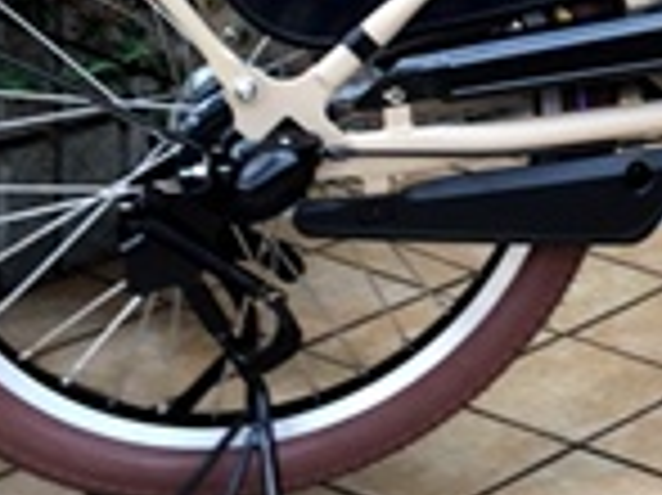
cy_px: -292
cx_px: 959
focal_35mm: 126
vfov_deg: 11.2
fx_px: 2408
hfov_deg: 14.7
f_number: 2.2
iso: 32
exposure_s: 1/60
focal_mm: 4.15
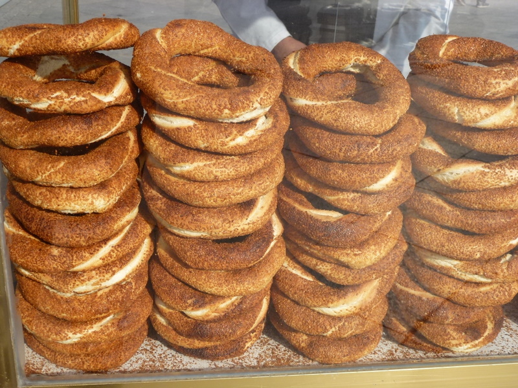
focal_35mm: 41
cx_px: 259
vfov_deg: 35.1
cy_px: 194
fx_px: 614
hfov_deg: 45.8
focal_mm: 7.4
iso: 100
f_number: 3.9
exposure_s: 1/800
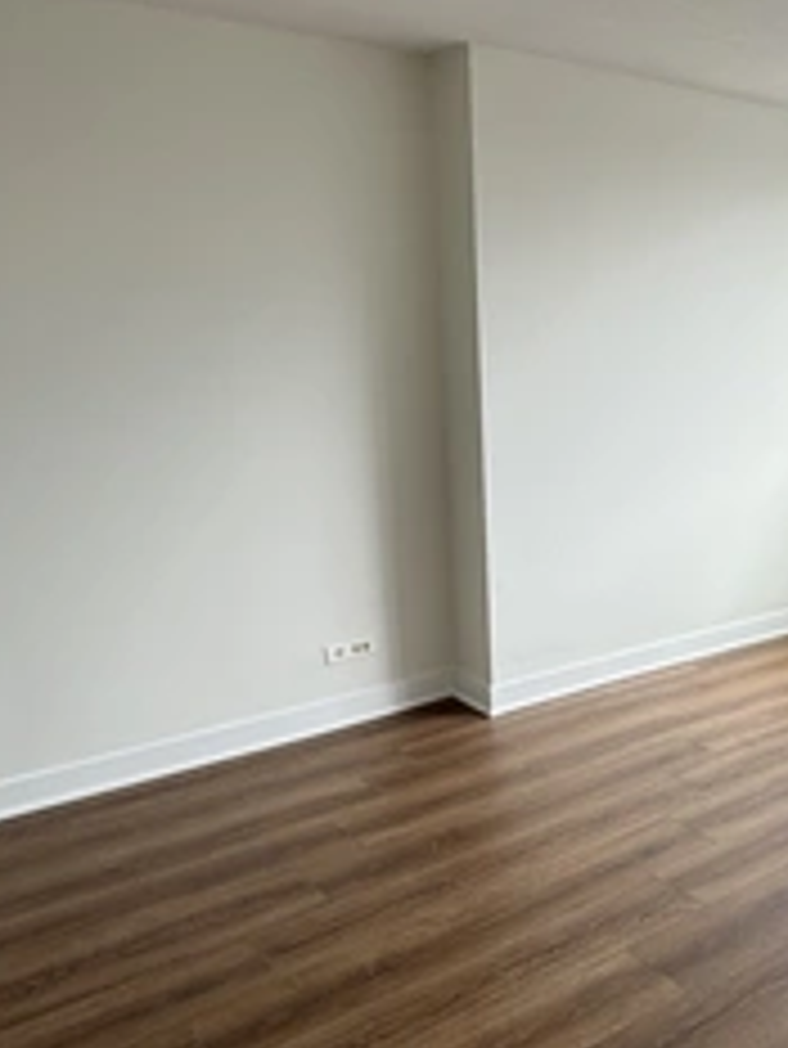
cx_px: 662
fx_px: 1092
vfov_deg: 50.9
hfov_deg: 37.8
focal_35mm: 36
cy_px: 643
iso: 40
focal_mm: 2.22
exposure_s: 1/153
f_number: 2.2
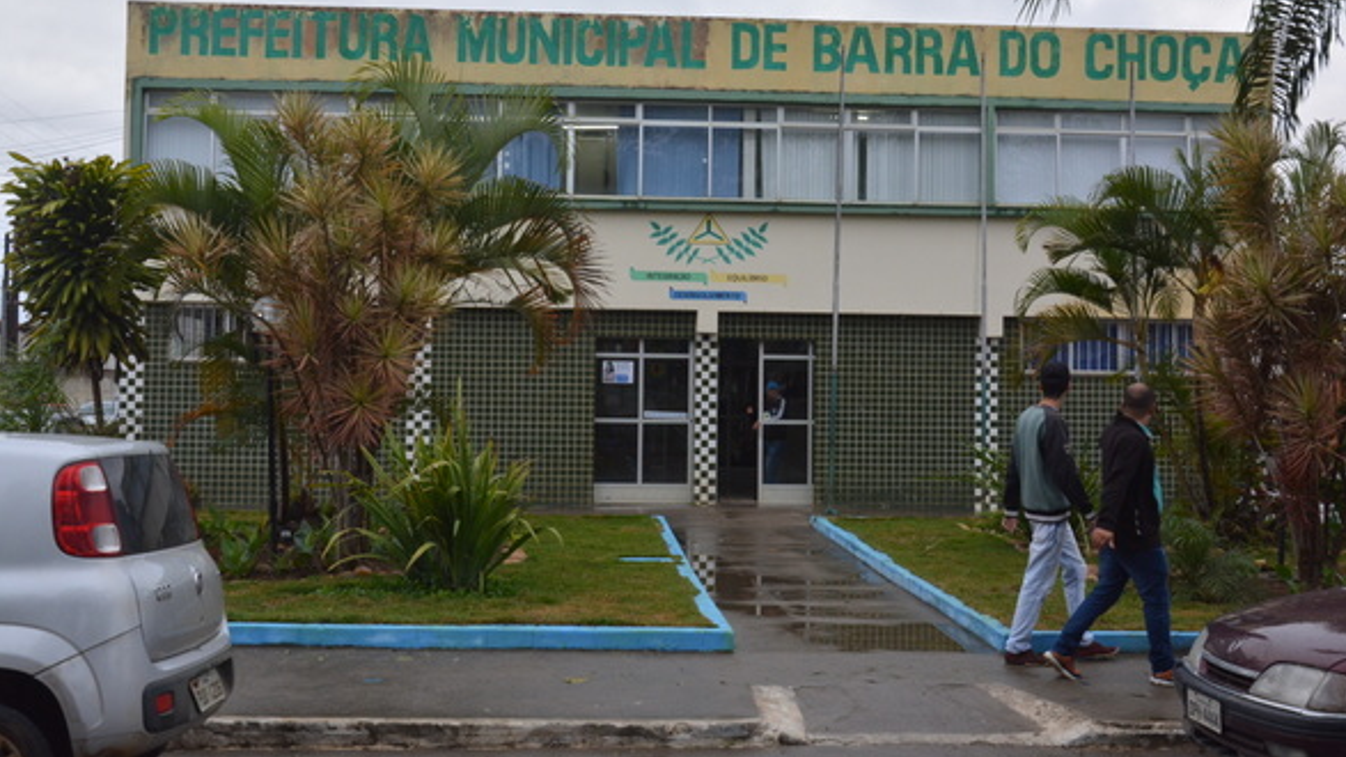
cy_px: 302
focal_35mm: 45
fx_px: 1606
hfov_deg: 45.5
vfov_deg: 26.5
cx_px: 686
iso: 1000
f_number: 7.1
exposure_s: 1/200
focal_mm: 28
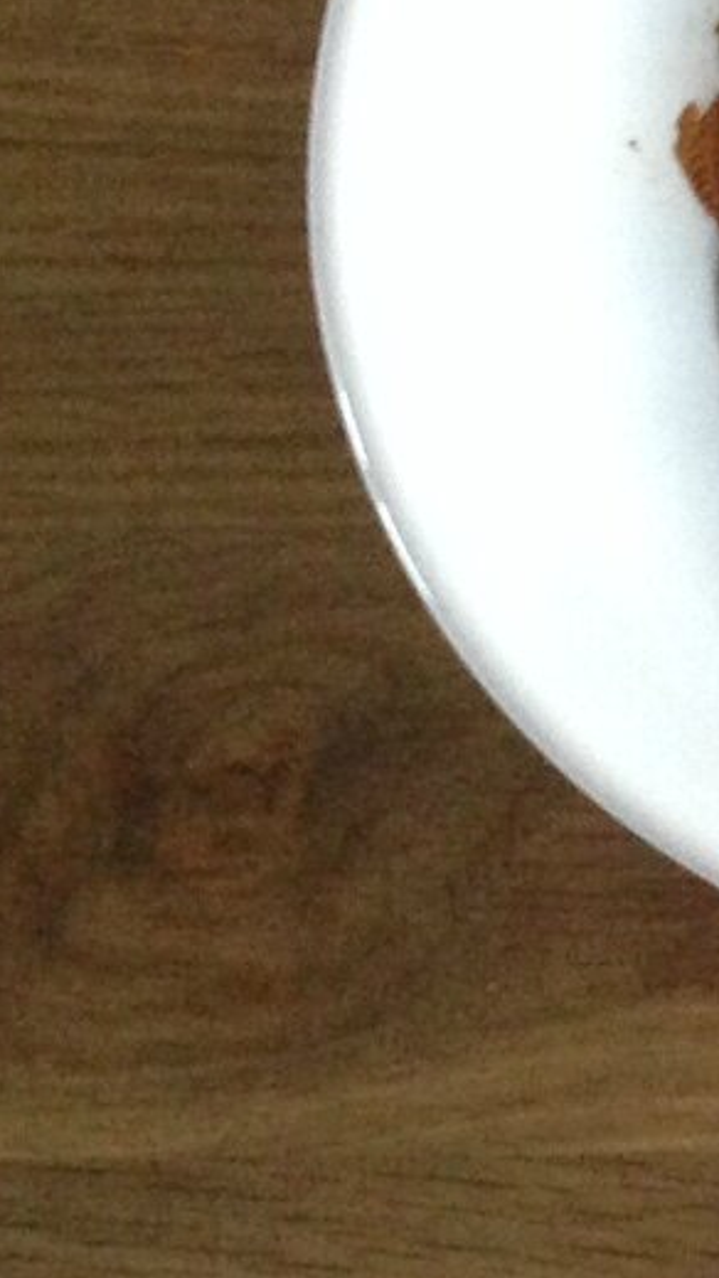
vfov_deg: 14.9
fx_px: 4812
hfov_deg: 7.4
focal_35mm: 142
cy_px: 98
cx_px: 2297
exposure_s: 1/20
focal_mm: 4.12
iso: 320
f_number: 2.4
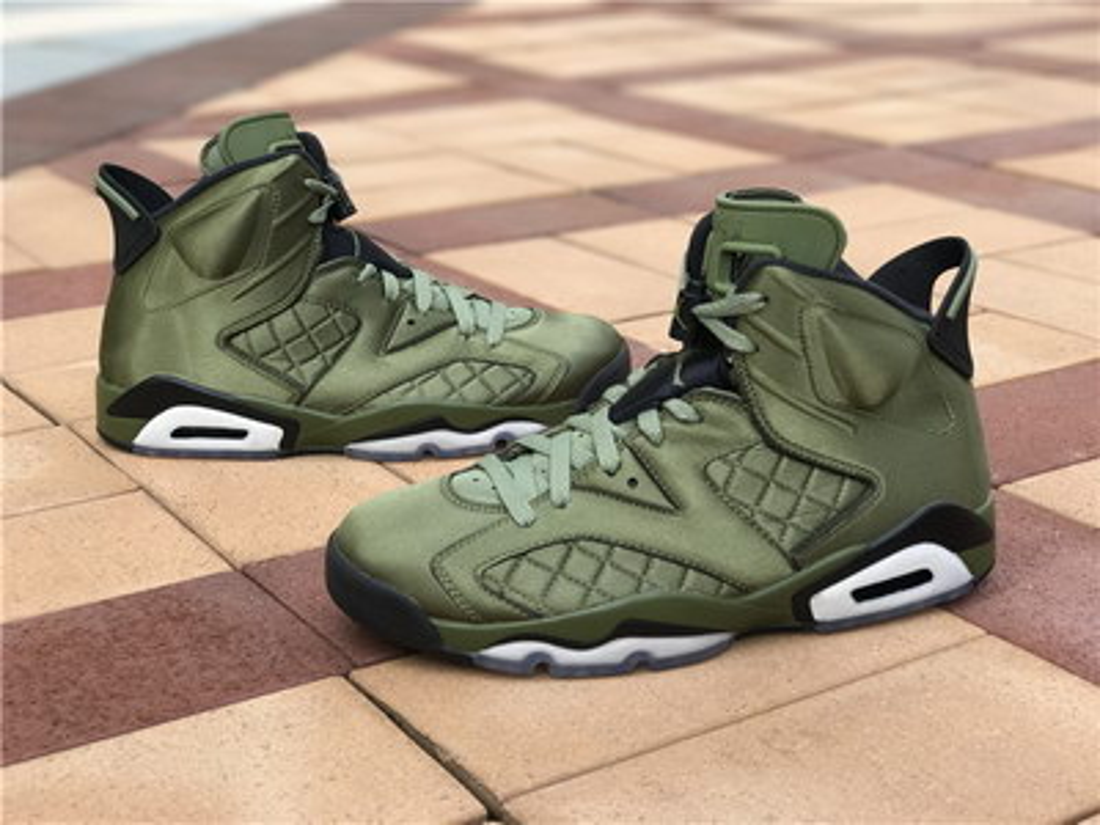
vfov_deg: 25.7
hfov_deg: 33.8
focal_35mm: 57
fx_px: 1811
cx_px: 550
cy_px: 412
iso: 20
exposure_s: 1/124
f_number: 2.8
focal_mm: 6.6
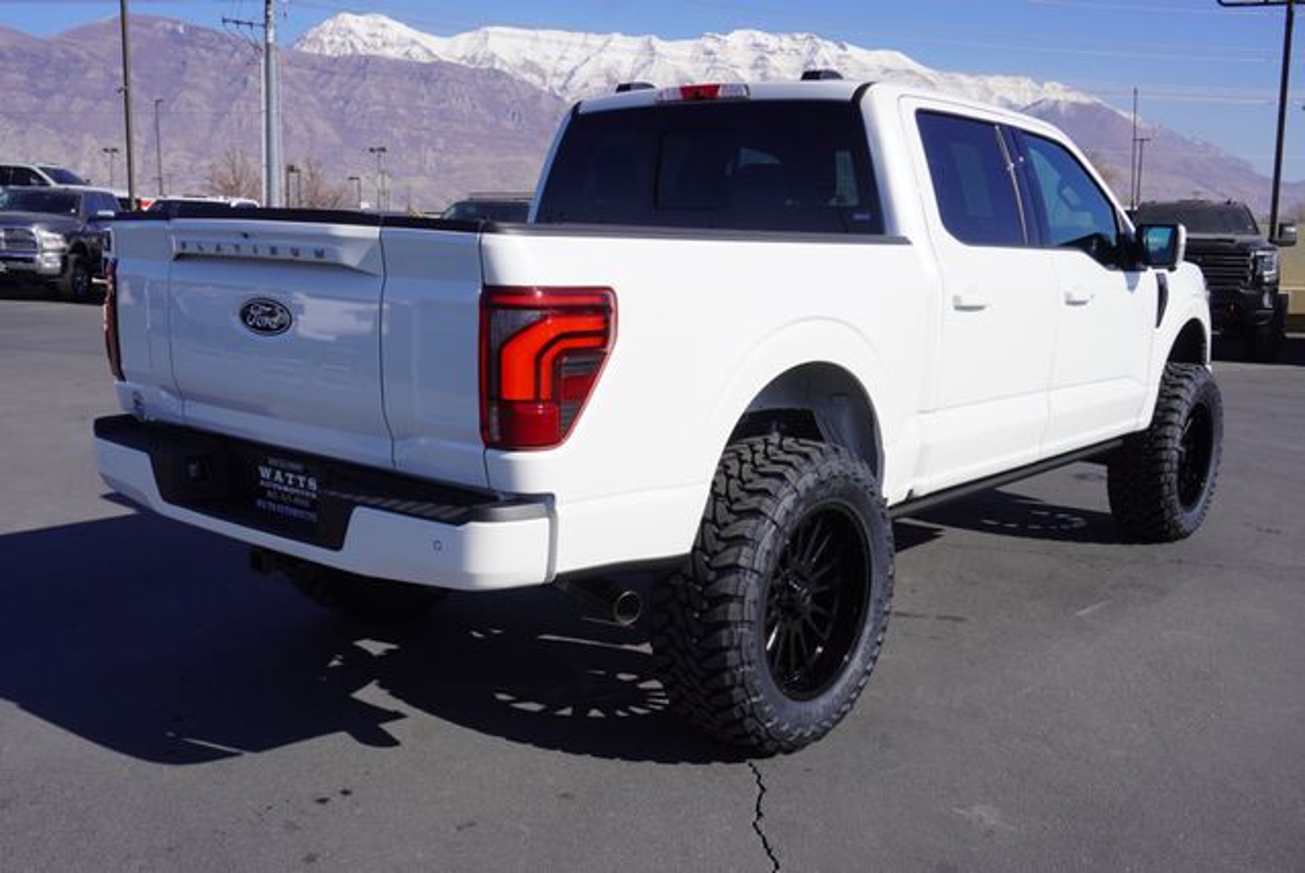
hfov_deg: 55.1
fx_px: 1252
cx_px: 652
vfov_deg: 38.4
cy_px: 436
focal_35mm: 34
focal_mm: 23
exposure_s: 1/200
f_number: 10
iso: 100
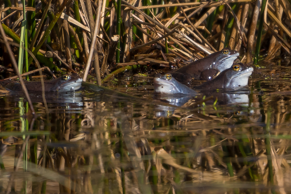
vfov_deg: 1.0
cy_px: 59
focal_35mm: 1413
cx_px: 221
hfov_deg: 1.5
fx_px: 11417
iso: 400
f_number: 9
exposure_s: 1/640
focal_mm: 840
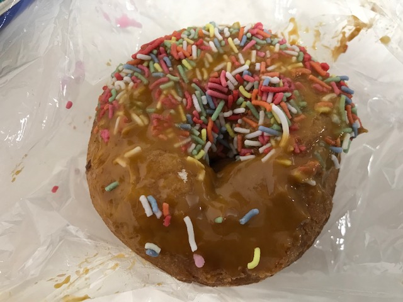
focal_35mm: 28
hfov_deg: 63.4
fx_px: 326
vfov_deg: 49.7
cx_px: 202
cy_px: 151
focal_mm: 3.99
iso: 64
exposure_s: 1/17
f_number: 1.8
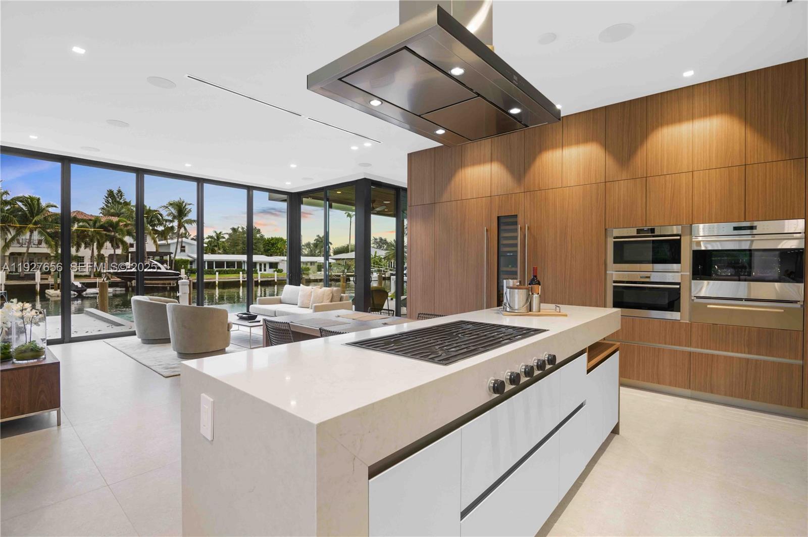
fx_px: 381
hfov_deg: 93.3
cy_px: 268
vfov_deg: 70.3
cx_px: 404
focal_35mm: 17
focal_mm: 17
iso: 100
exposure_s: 1
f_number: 5.6
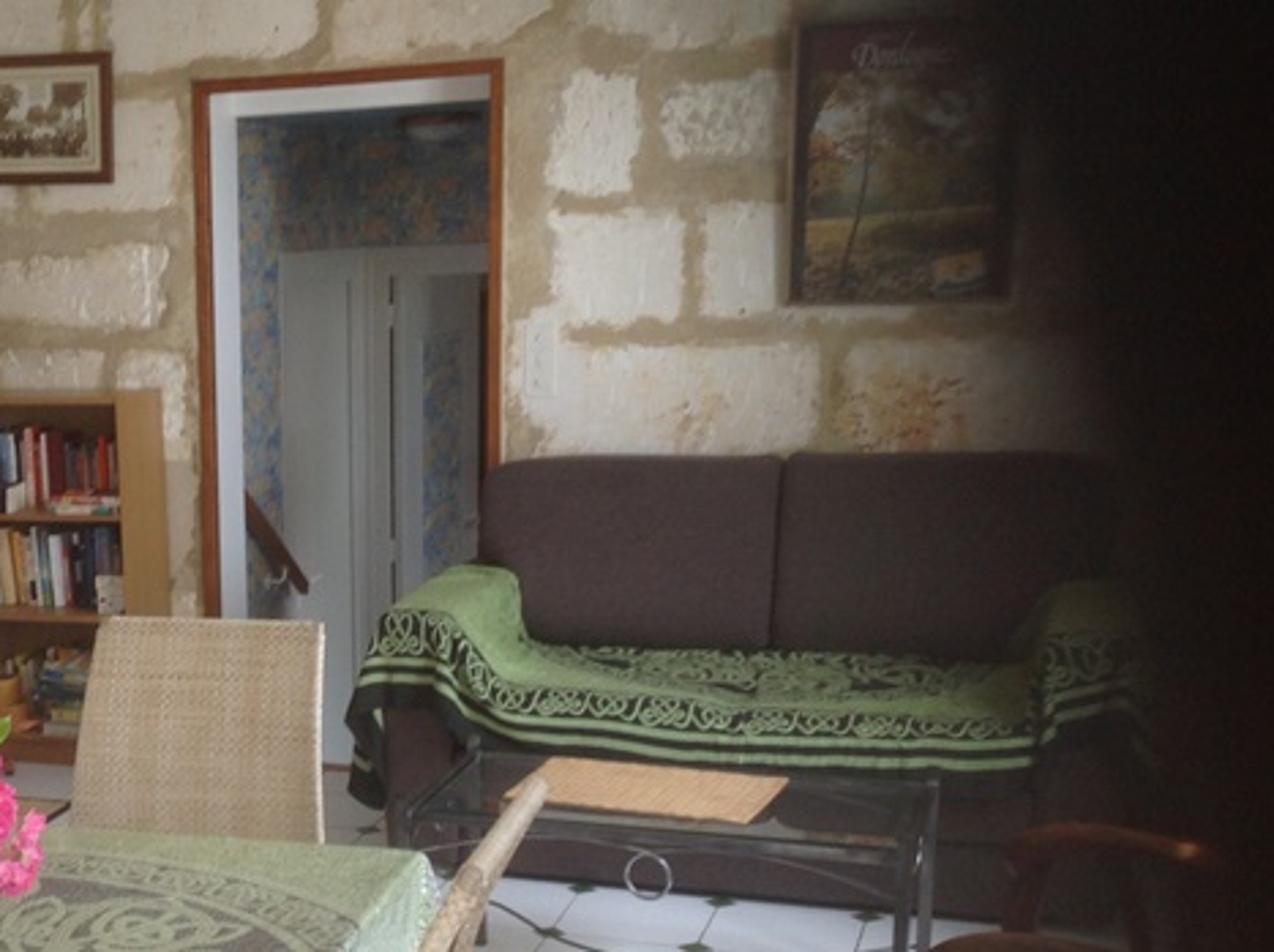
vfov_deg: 24.2
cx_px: 196
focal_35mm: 60
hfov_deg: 31.1
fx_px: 2205
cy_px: 666
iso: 50
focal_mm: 4.28
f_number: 2.4
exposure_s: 1/30
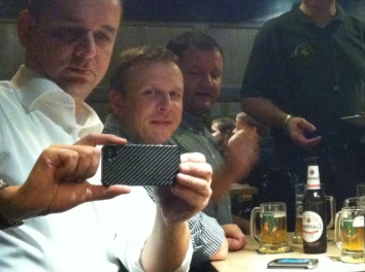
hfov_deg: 23.9
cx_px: 345
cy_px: 123
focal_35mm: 79
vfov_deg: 18.6
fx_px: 831
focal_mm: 3.85
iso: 1000
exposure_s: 1/15
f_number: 2.8
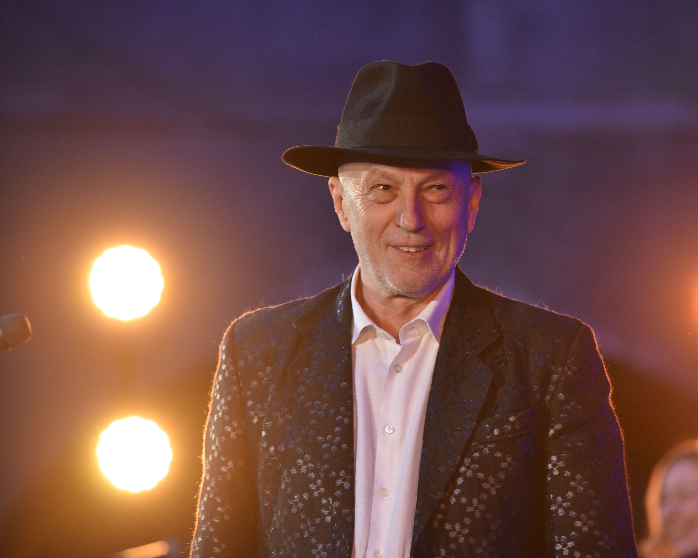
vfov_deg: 6.8
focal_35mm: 226
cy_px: 279
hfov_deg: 8.5
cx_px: 411
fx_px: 4669
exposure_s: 1/125
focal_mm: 200
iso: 1600
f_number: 4
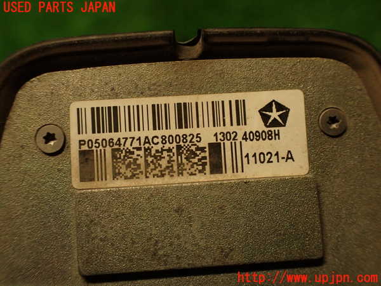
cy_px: 143
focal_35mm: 32
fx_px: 352
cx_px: 190
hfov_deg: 56.8
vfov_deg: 44.2
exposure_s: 1/40
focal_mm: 5.79
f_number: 2.4
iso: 200
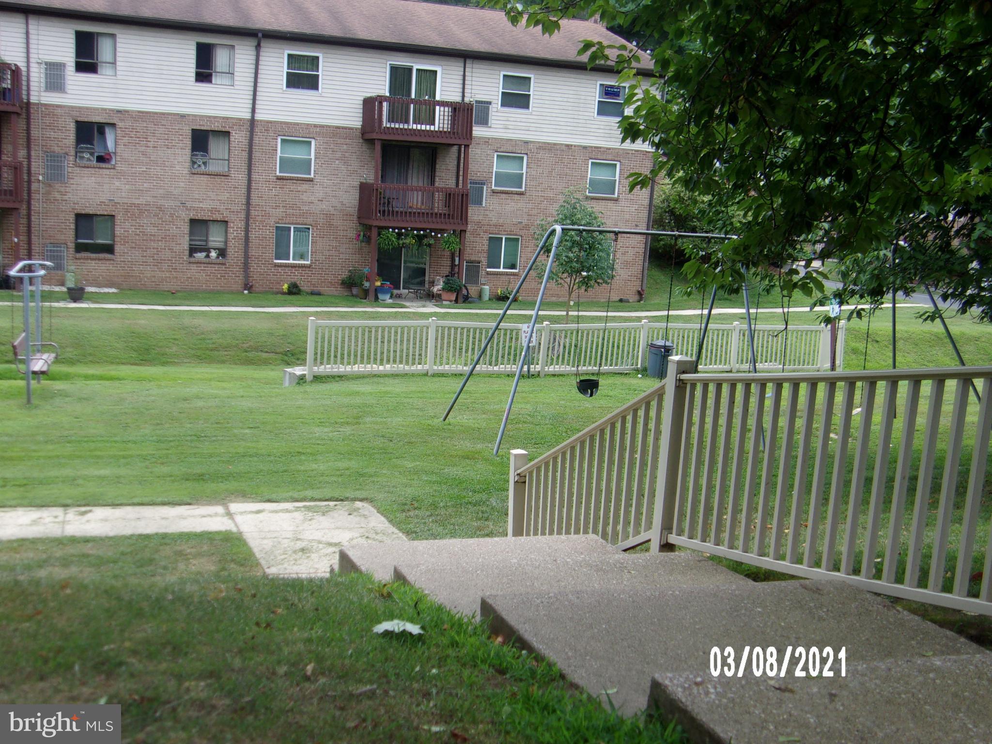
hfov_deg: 44.8
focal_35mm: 42
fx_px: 1204
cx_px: 496
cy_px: 372
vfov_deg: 34.3
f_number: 3.7
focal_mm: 7.6
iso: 80
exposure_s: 1/280
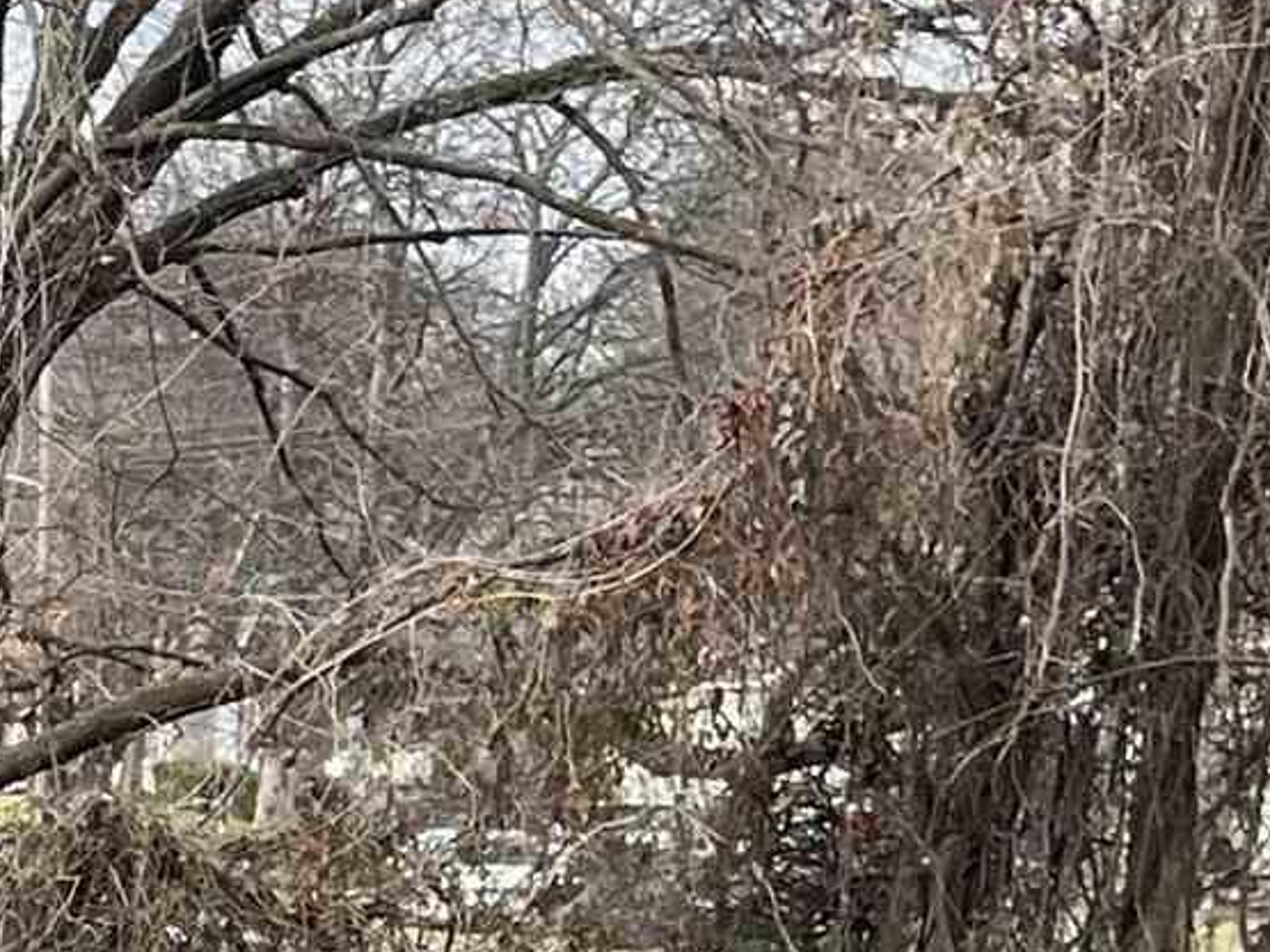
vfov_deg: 9.8
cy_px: 1730
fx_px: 5282
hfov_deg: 11.8
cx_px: -1535
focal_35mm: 144
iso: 50
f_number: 1.6
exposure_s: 1/430
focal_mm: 5.1
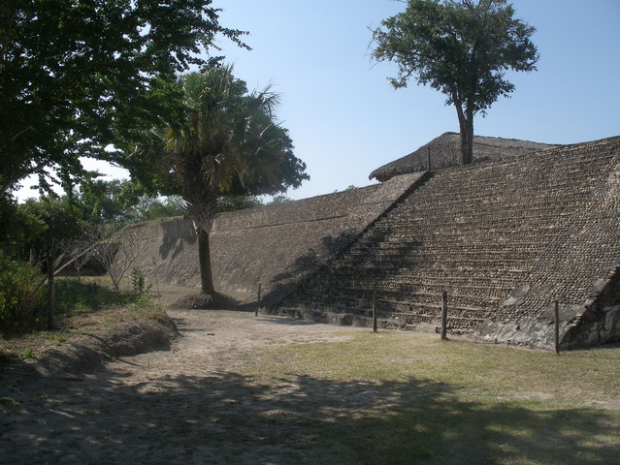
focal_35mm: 37
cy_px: 232
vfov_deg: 38.7
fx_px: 663
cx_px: 310
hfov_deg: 50.1
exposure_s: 1/200
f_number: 6
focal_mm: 7.8
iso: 80
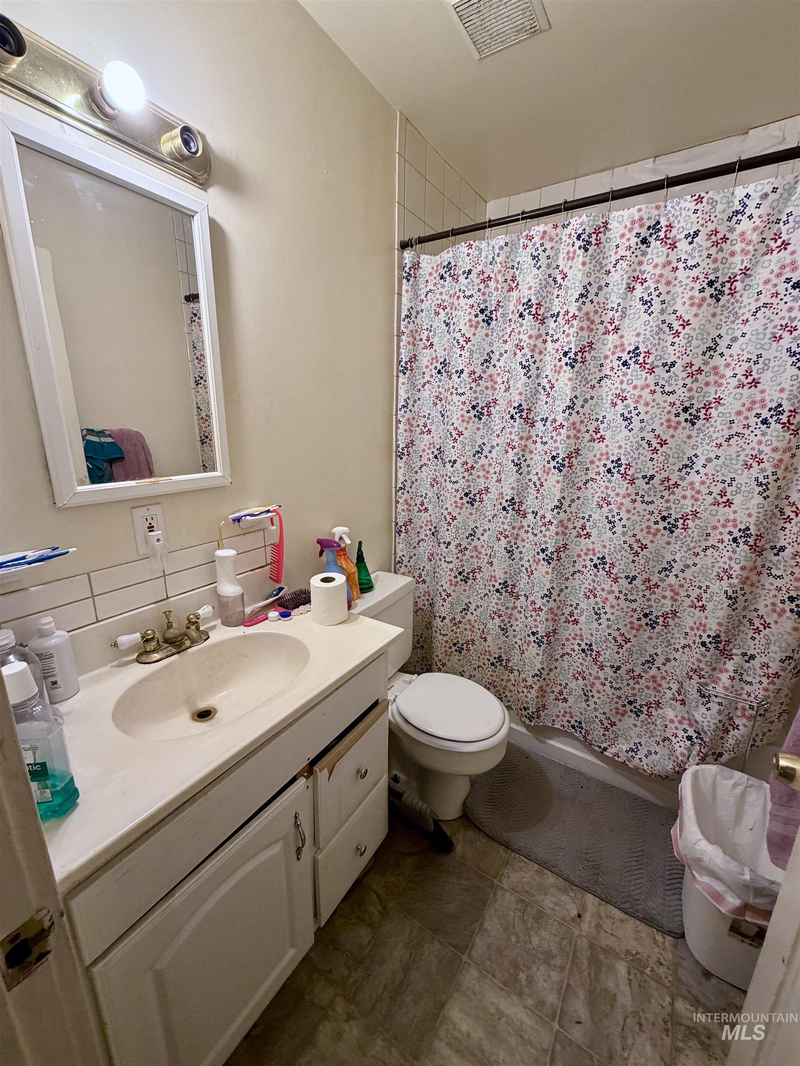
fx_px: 431
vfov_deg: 102.1
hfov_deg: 85.7
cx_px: 400
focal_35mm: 14
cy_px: 533
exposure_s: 1/60
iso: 250
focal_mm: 2.22
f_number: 2.2
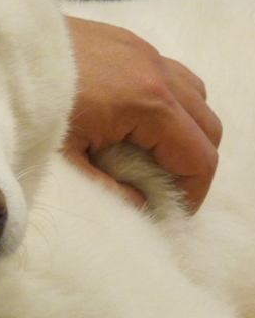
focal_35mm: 171
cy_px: 72
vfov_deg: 11.3
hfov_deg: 8.8
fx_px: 1613
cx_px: -110
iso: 1400
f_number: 4.4
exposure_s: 1/30
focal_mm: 12.5
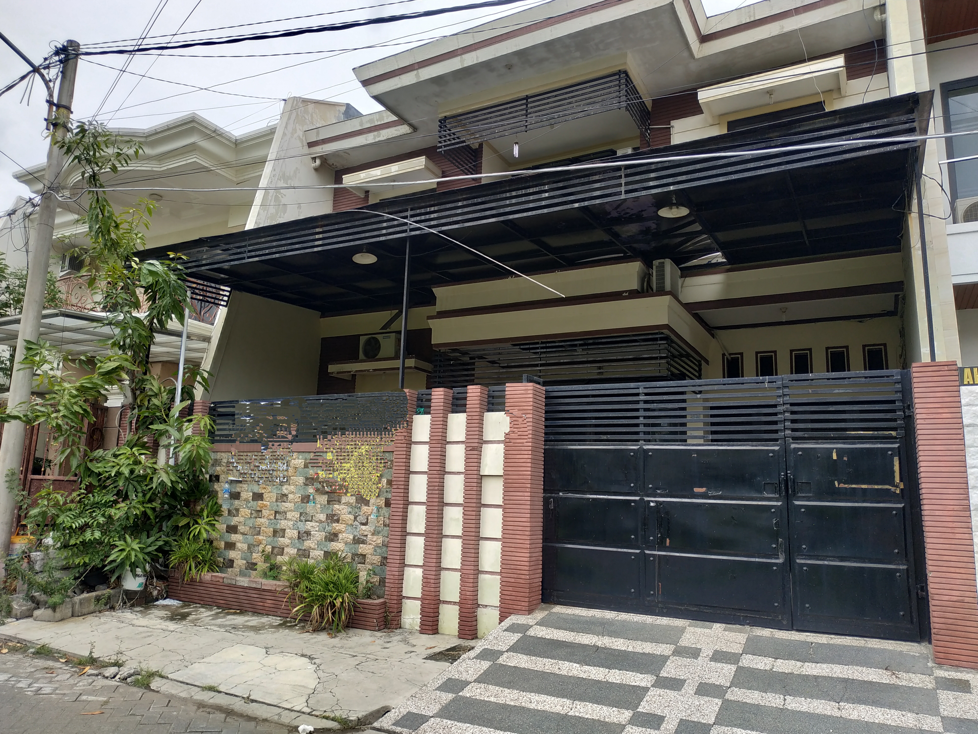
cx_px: 489
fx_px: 678
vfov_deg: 56.8
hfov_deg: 71.6
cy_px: 367
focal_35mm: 24
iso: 250
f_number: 1.9
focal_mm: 3.94
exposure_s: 1/1817
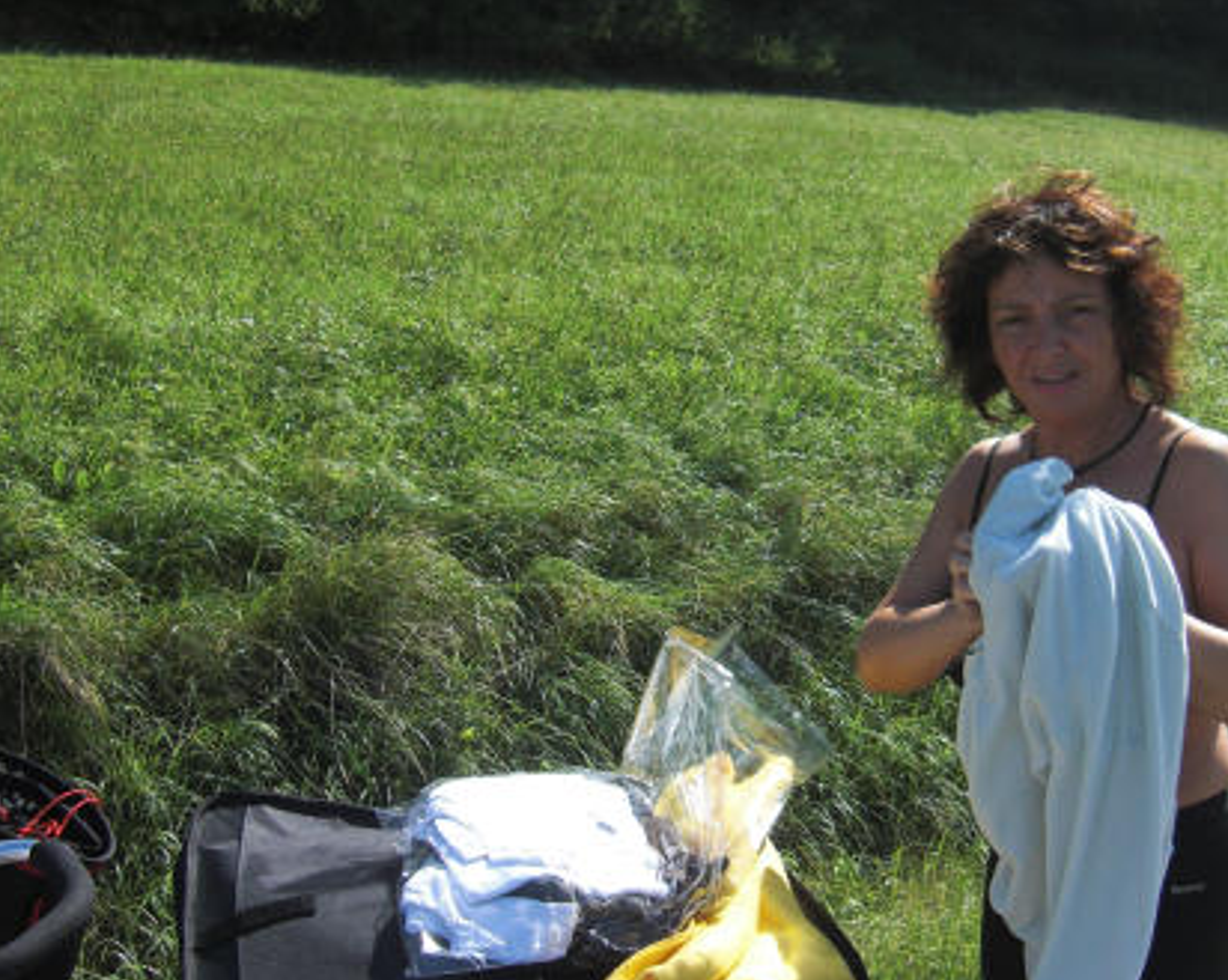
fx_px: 1562
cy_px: 545
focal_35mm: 43
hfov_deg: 42.8
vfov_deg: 34.8
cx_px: 718
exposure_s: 1/1000
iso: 50
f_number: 2.6
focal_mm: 4.9
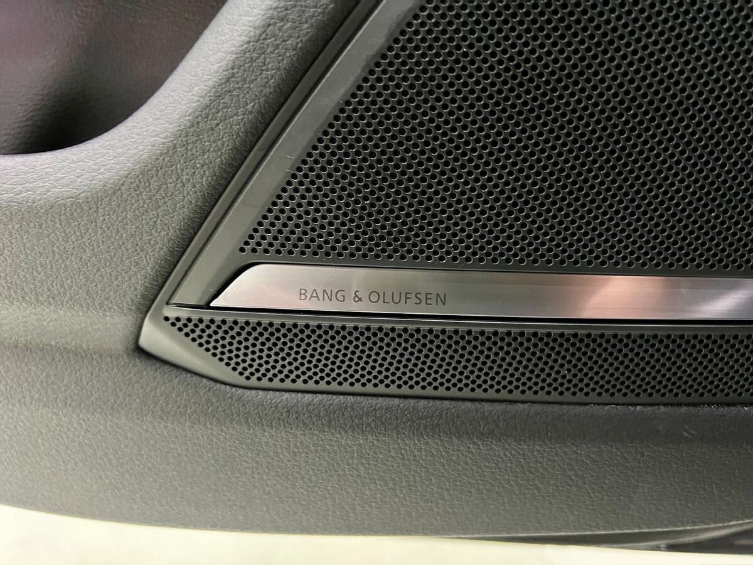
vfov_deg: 53.1
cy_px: 282
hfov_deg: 67.3
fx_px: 566
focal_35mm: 26
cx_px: 376
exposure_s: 1/29
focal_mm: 5.7
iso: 800
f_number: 1.5
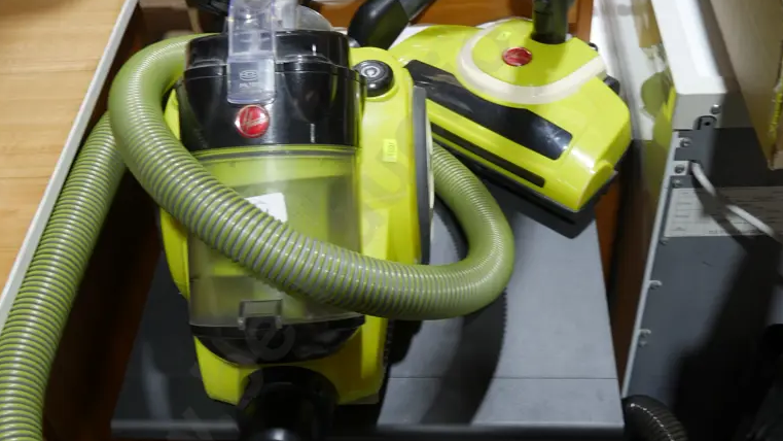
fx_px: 913
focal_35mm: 44
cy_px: 171
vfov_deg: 27.0
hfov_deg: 46.4
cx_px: 393
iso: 200
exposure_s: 1/80
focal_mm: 15
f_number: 3.6
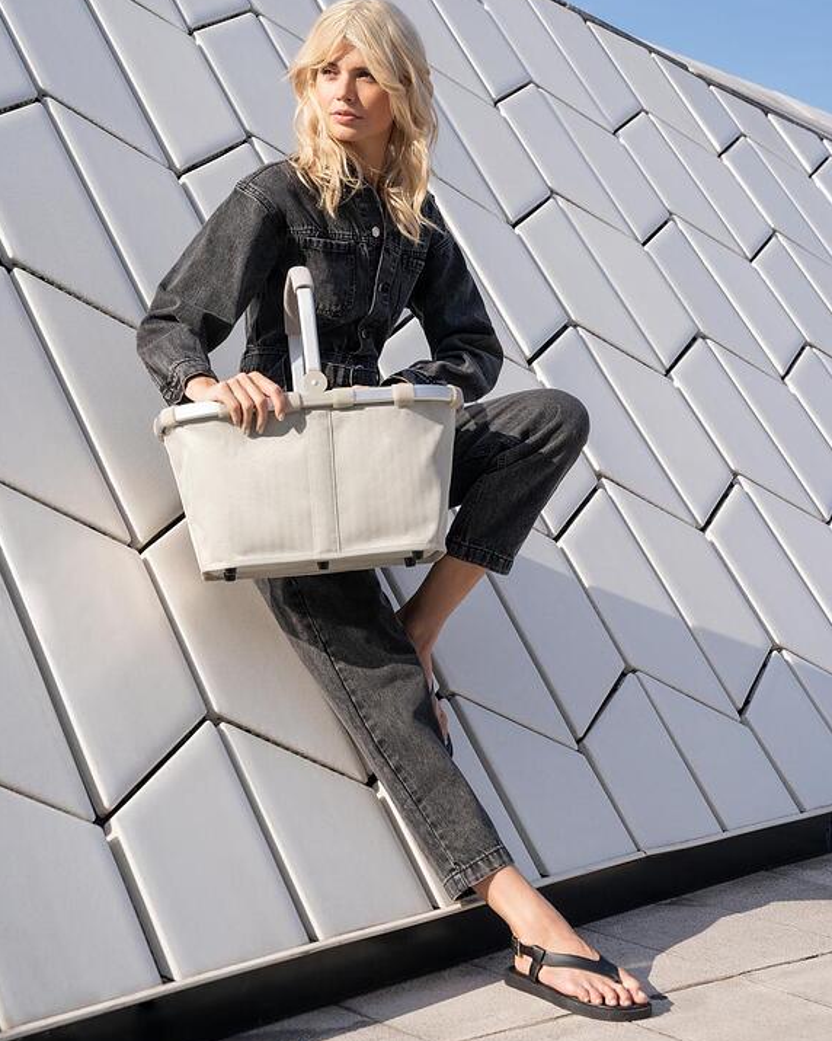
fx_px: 2031
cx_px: 416
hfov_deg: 23.1
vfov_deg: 28.7
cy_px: 458
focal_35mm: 66
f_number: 6.3
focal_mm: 58
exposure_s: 1/640
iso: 160
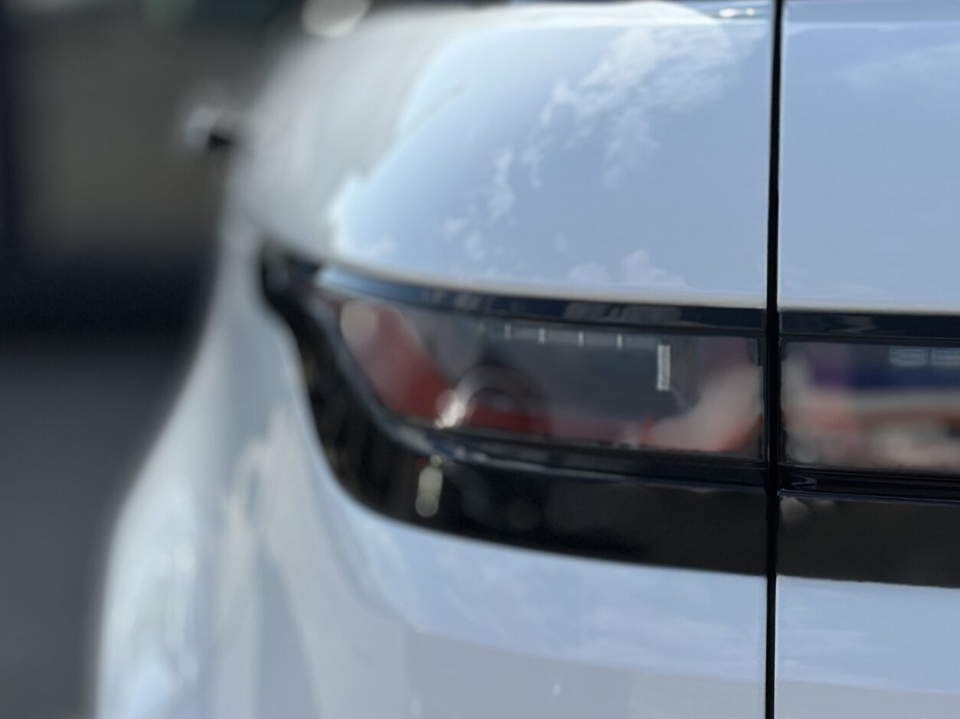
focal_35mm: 98
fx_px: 2717
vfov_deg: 15.1
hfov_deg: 20.0
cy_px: 425
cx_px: 631
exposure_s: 1/7634
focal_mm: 6.86
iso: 100
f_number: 1.78
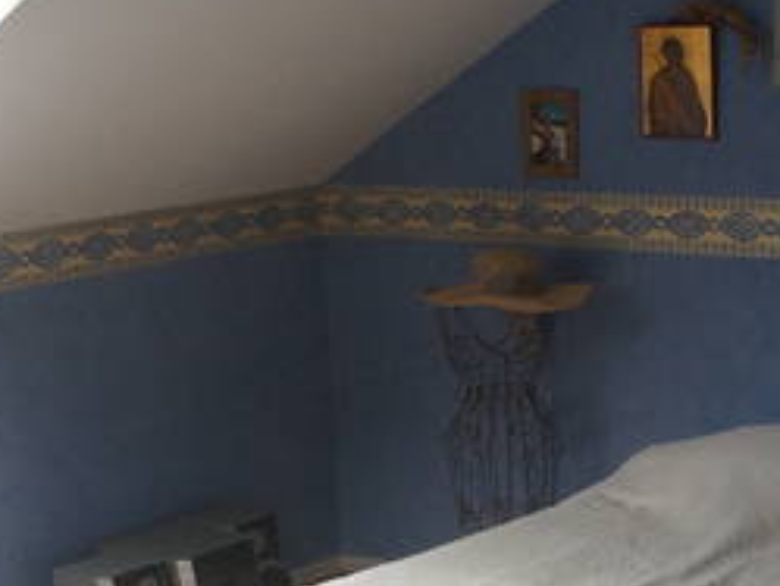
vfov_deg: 16.0
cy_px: 461
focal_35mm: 92
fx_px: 2074
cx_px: 439
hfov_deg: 21.3
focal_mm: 4.15
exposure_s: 1/100
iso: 64
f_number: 2.2
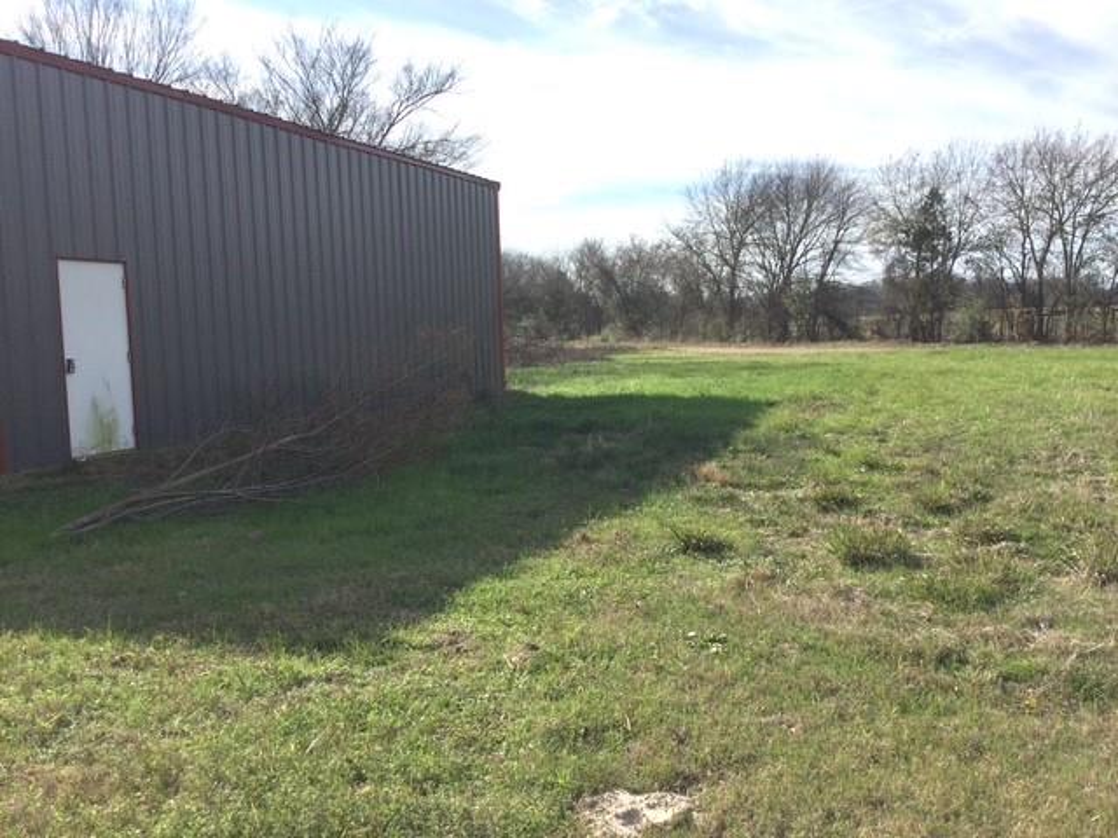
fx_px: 1001
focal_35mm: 31
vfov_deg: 45.4
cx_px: 559
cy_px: 419
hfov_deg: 58.4
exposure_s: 1/1314
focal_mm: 3.3
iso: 25
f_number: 2.4
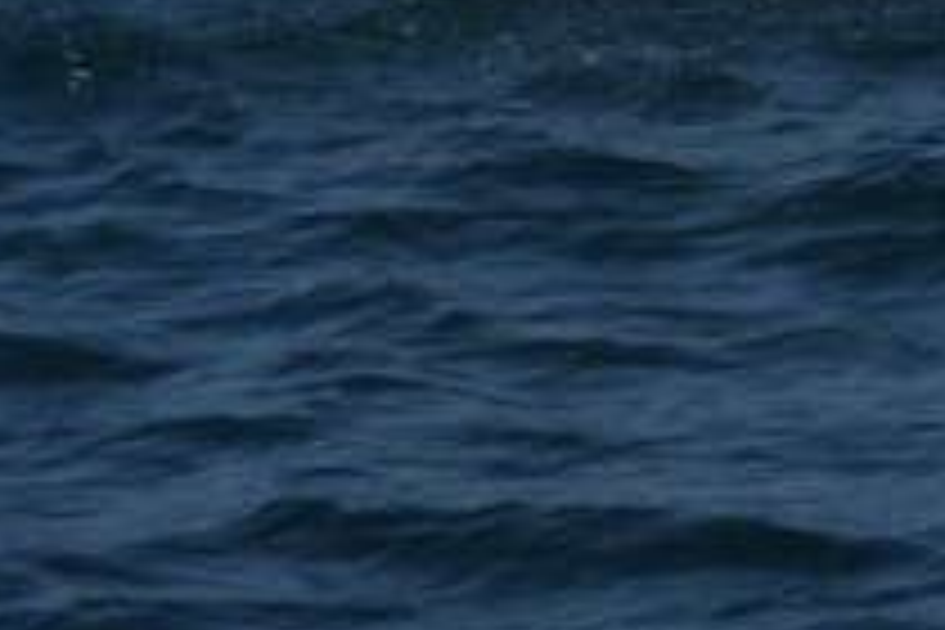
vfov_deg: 2.2
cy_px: -387
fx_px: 16221
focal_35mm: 618
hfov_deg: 3.3
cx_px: 1305
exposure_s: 1/4000
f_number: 4.5
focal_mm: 80
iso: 200
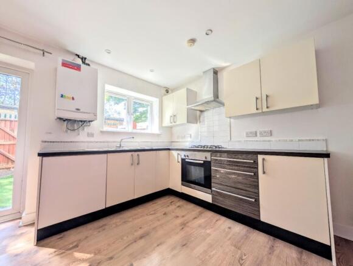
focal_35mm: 12
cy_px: 133
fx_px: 123
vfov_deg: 94.7
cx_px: 176
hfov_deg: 110.4
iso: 56
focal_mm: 2.02
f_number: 1.7
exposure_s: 1/469
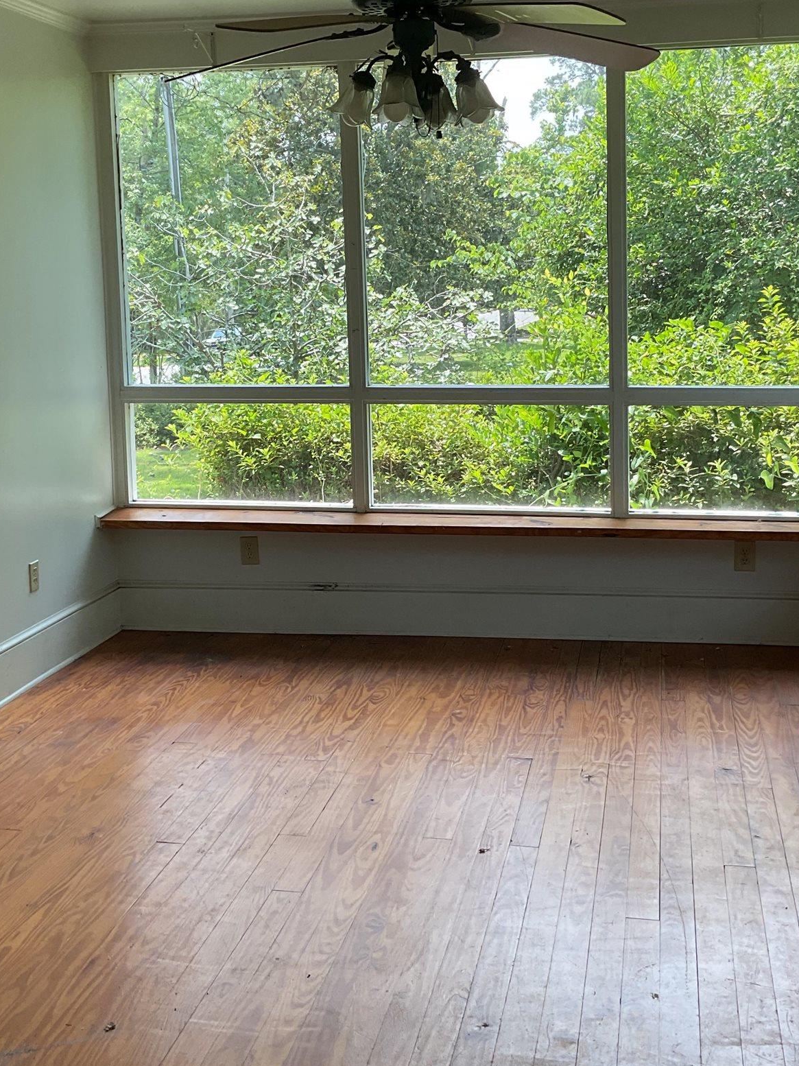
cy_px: 438
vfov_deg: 43.7
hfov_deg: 33.6
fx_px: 1324
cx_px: 399
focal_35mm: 43
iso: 16
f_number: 1.8
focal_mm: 3
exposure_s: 1/234
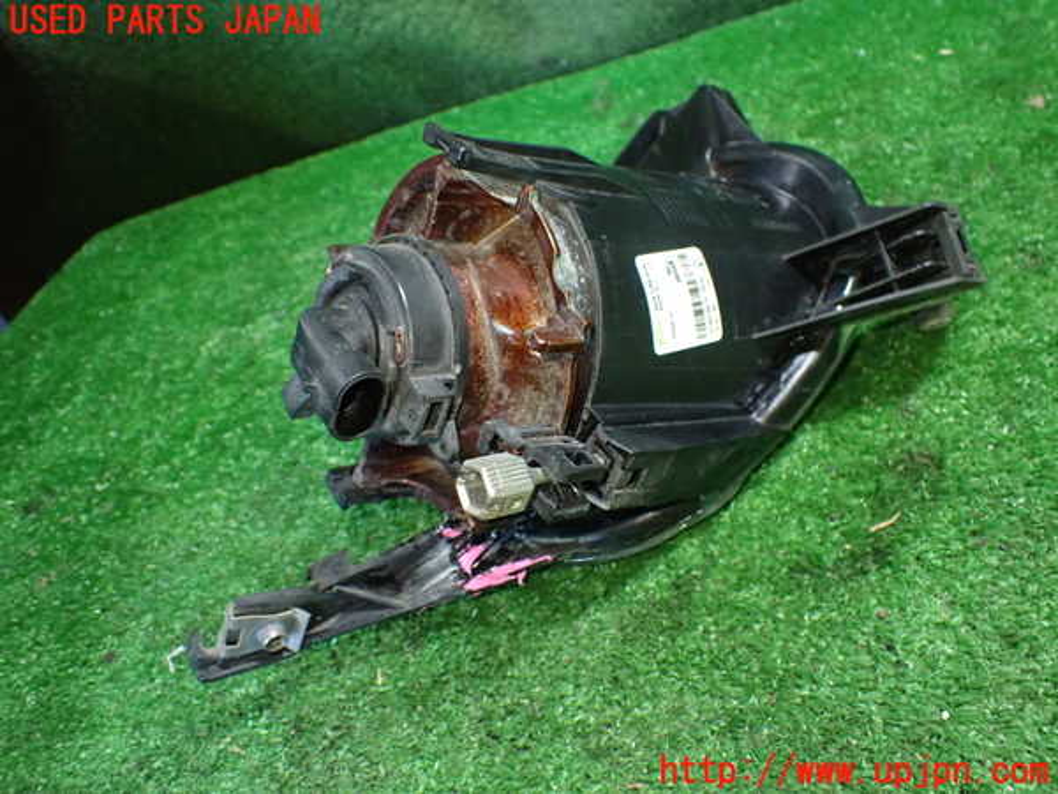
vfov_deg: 46.8
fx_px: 917
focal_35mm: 30
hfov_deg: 60.0
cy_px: 397
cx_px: 529
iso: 800
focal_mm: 5.4
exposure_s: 1/80
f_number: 2.3
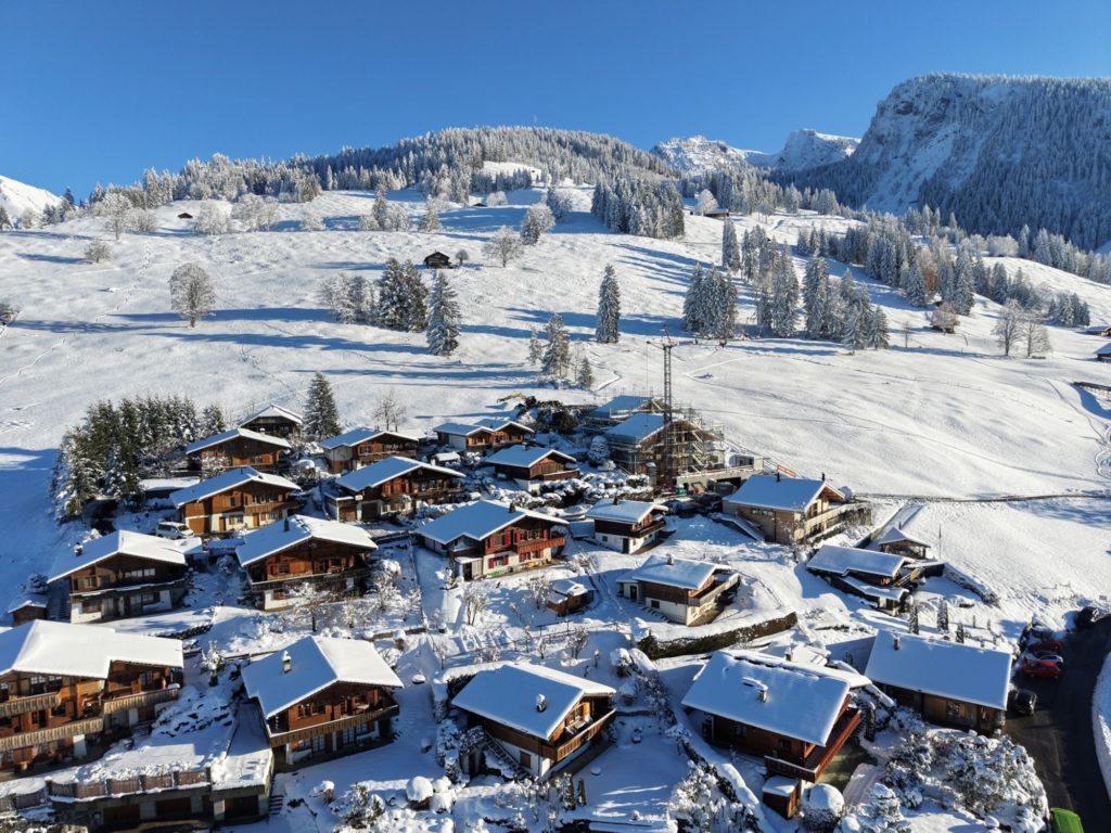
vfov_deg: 56.8
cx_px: 556
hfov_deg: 71.6
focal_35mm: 24
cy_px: 416
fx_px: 770
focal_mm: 8.67
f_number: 1.8
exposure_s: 1/2500
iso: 100
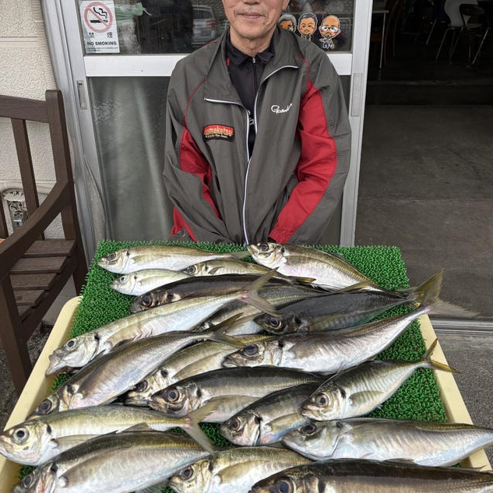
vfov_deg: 52.2
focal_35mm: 31
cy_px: 198
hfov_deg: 52.5
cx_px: 247
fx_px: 500
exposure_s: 1/763
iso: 50
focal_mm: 5.96
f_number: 1.6
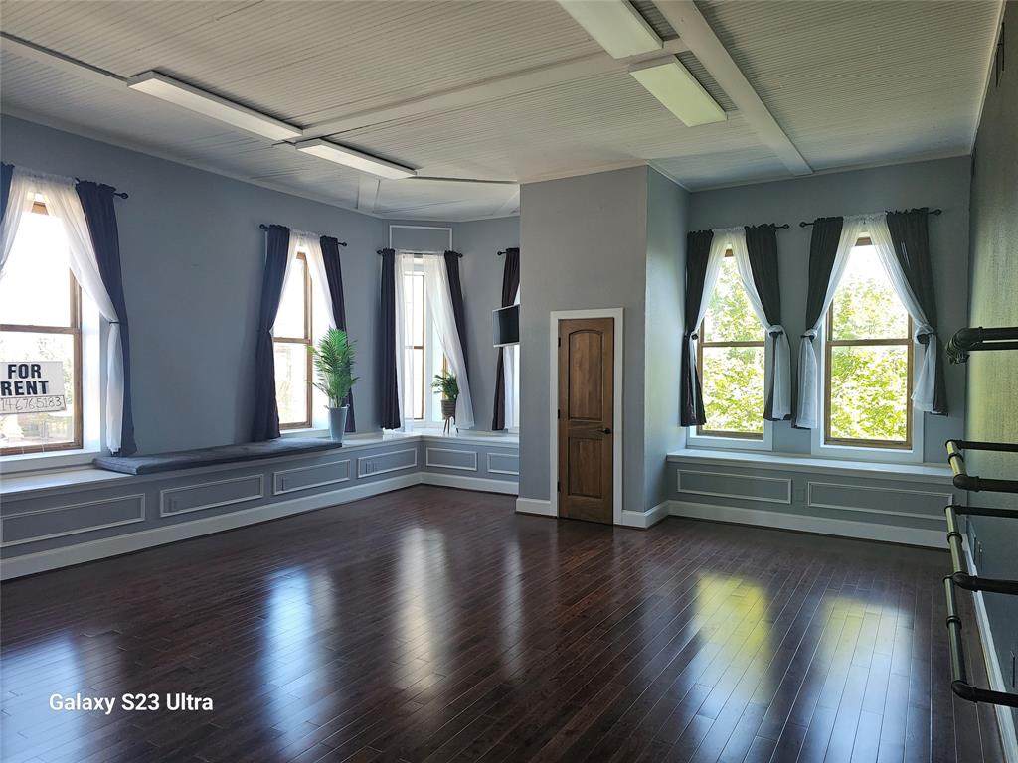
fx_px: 676
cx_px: 509
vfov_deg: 58.9
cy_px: 382
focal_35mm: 23
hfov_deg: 73.9
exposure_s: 1/60
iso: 50
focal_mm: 6.3
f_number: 1.7
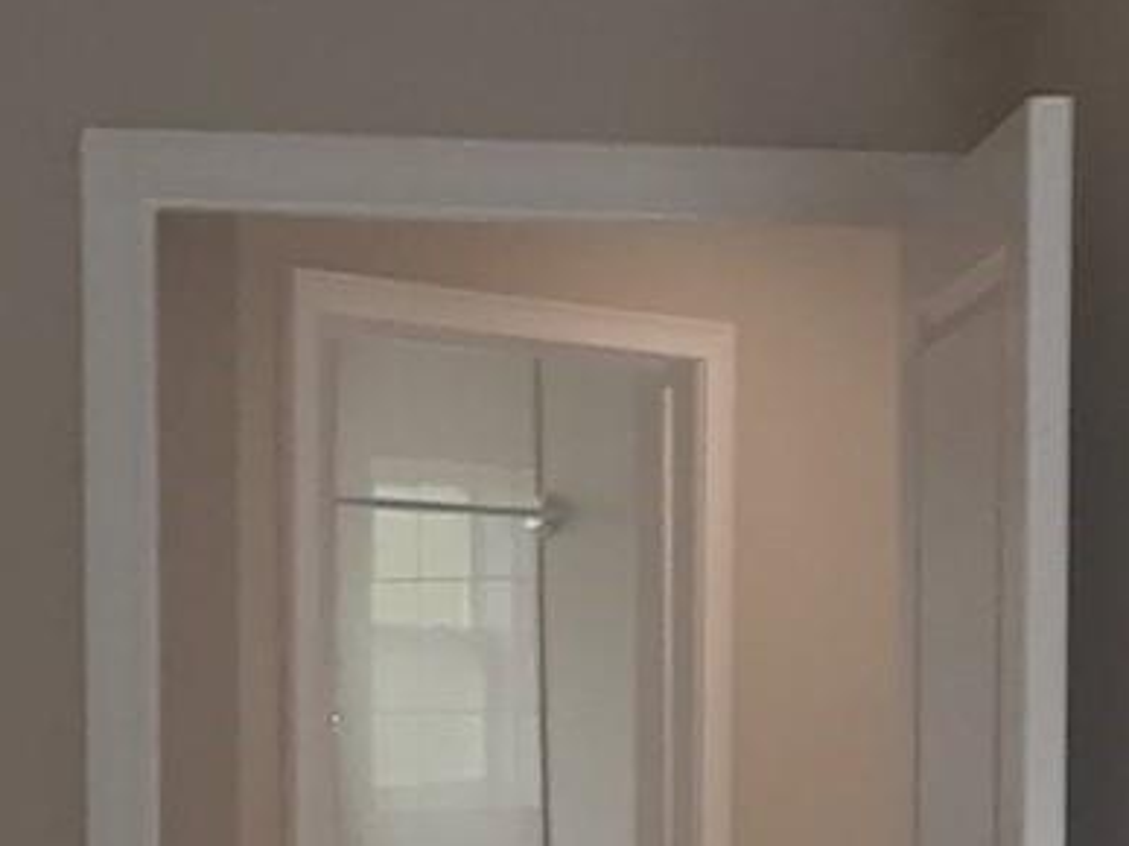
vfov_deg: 11.6
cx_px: 814
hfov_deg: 15.8
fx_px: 4043
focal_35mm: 124
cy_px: 1109
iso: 50
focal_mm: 2.47
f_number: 1.9
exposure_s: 1/30
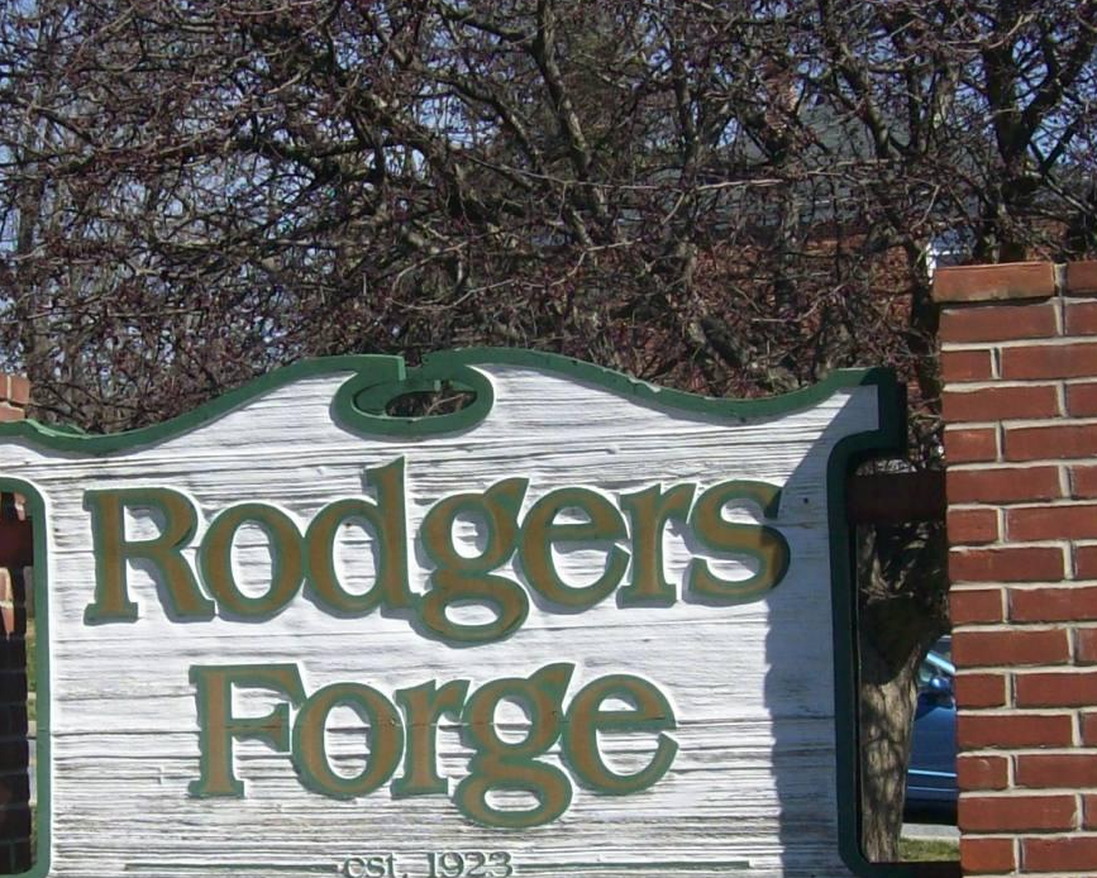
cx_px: 321
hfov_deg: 22.9
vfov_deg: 18.5
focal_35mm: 83
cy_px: 569
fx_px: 2695
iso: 80
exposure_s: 1/588
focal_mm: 6
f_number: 4.8
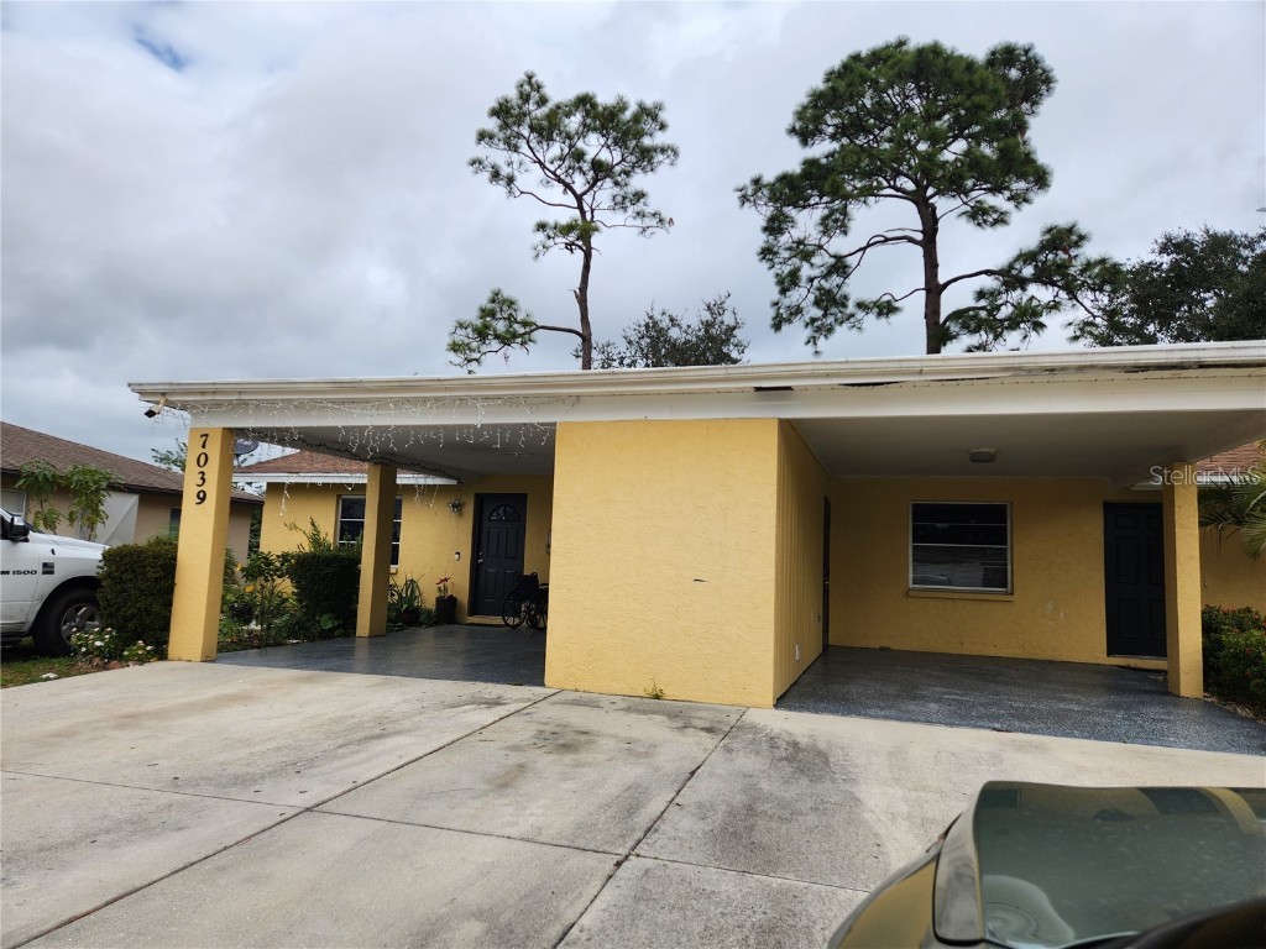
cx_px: 633
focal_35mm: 23
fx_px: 841
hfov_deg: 73.9
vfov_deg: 58.9
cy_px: 474
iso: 20
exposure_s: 1/1307
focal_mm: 5.4
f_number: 1.8
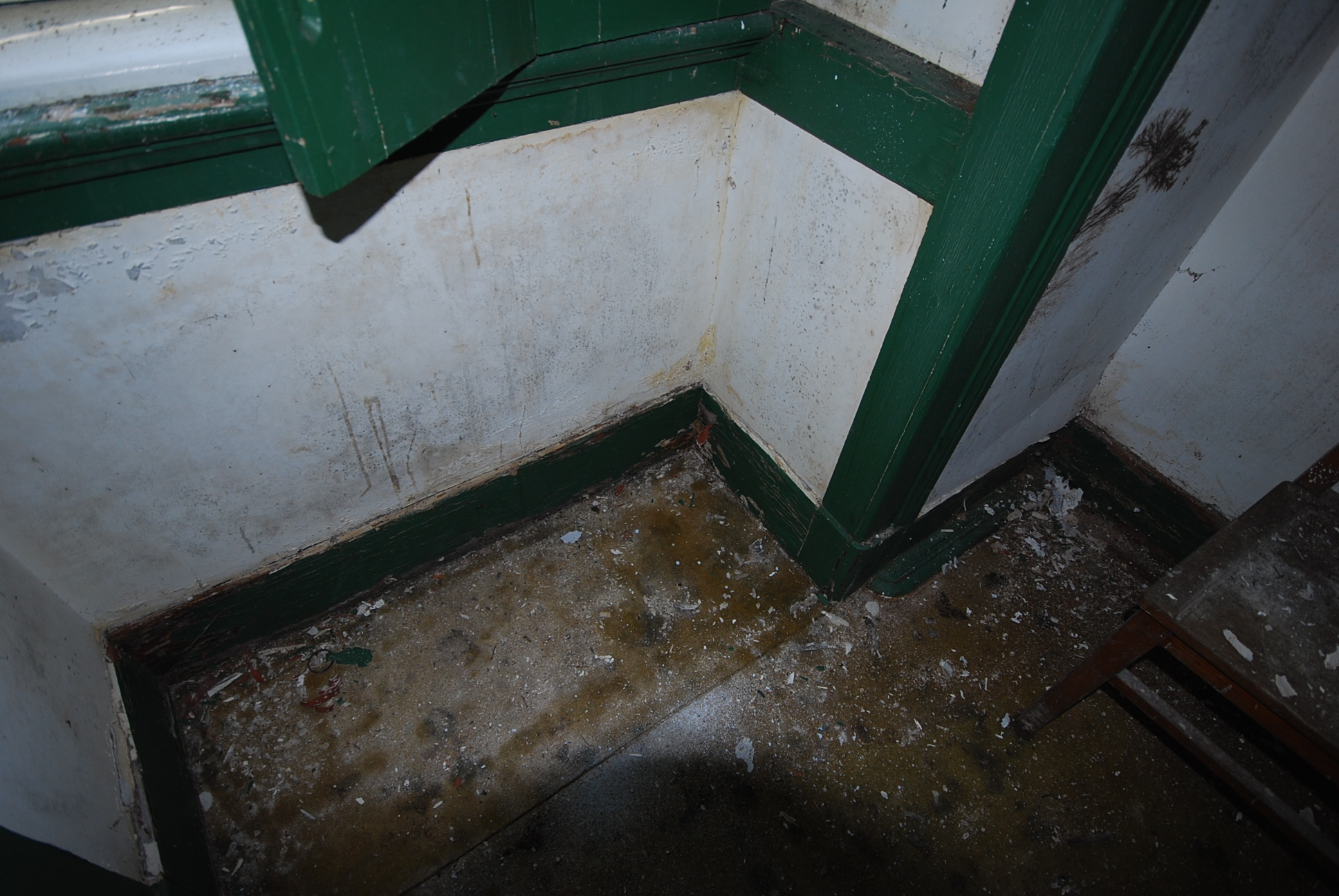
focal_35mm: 20
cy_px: 448
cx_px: 670
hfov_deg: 85.4
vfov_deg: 63.4
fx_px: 726
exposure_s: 1/60
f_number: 4.5
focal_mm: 13
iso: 200
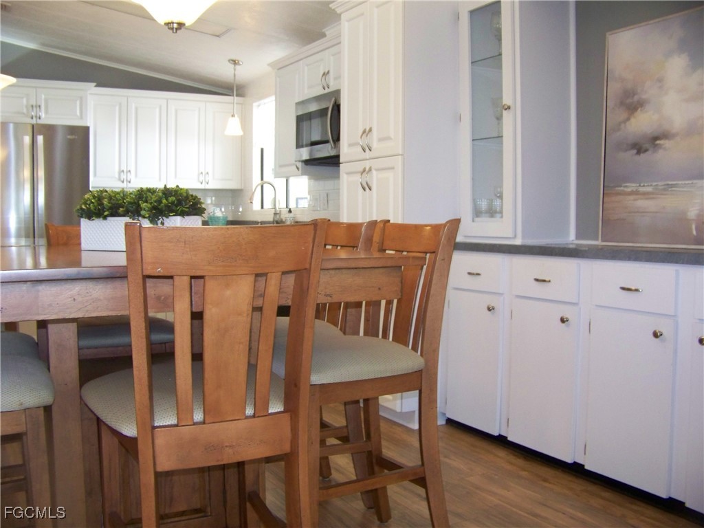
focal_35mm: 36
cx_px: 352
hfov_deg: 51.4
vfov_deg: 39.7
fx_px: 732
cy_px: 264
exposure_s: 1/30
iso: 200
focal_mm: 5.85
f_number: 2.8
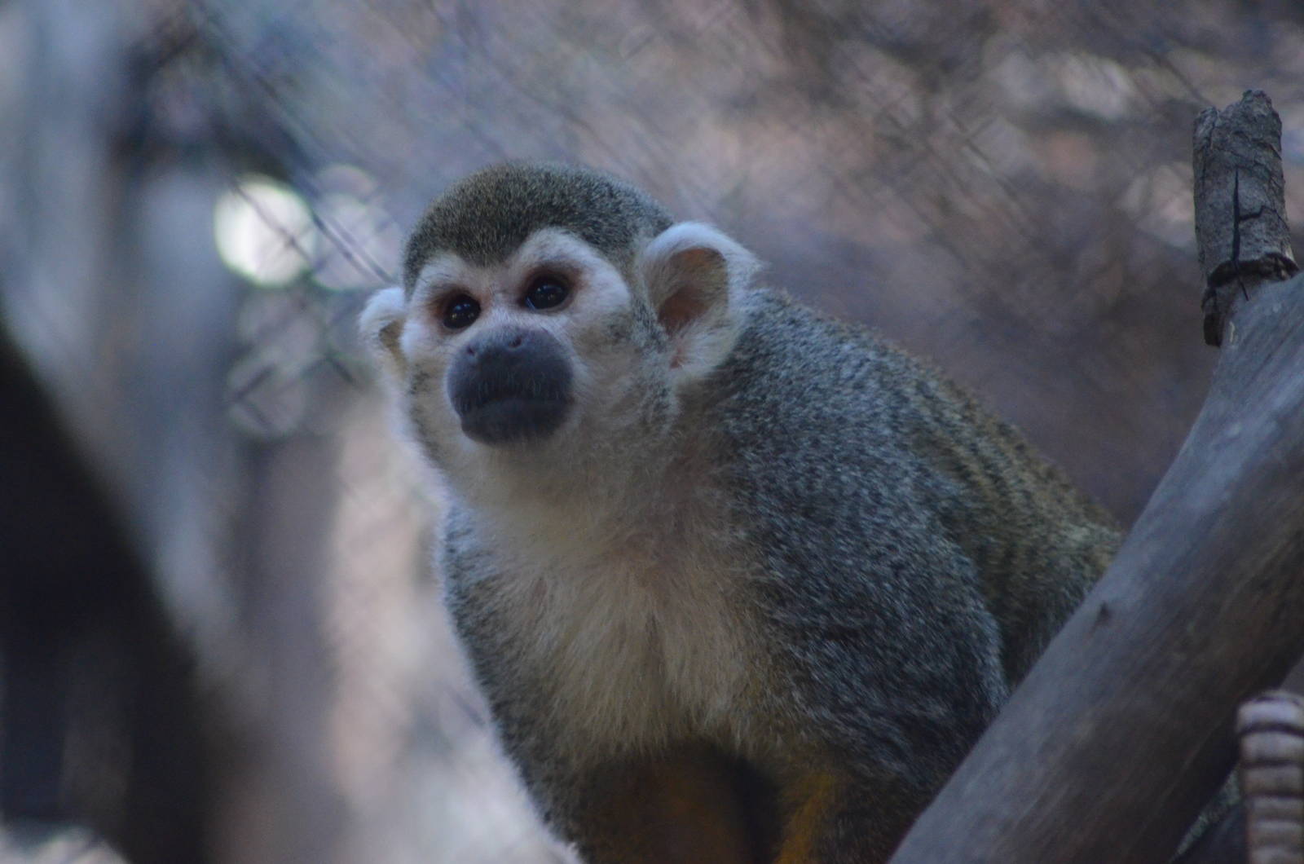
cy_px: 432
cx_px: 652
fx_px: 16267
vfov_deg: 3.0
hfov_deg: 4.6
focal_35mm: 450
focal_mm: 300
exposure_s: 1/250
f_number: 5.6
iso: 3200
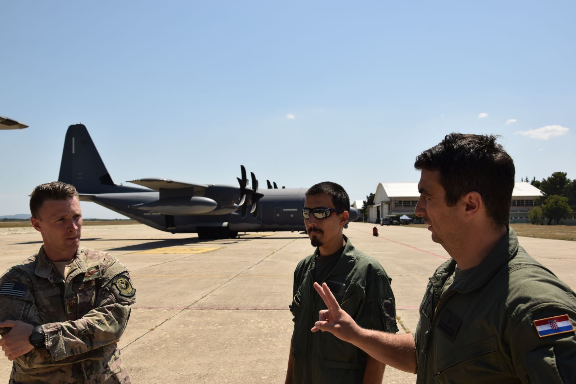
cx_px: 288
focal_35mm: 36
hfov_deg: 53.1
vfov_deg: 36.9
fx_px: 576
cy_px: 192
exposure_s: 1/320
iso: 100
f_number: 9
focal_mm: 24
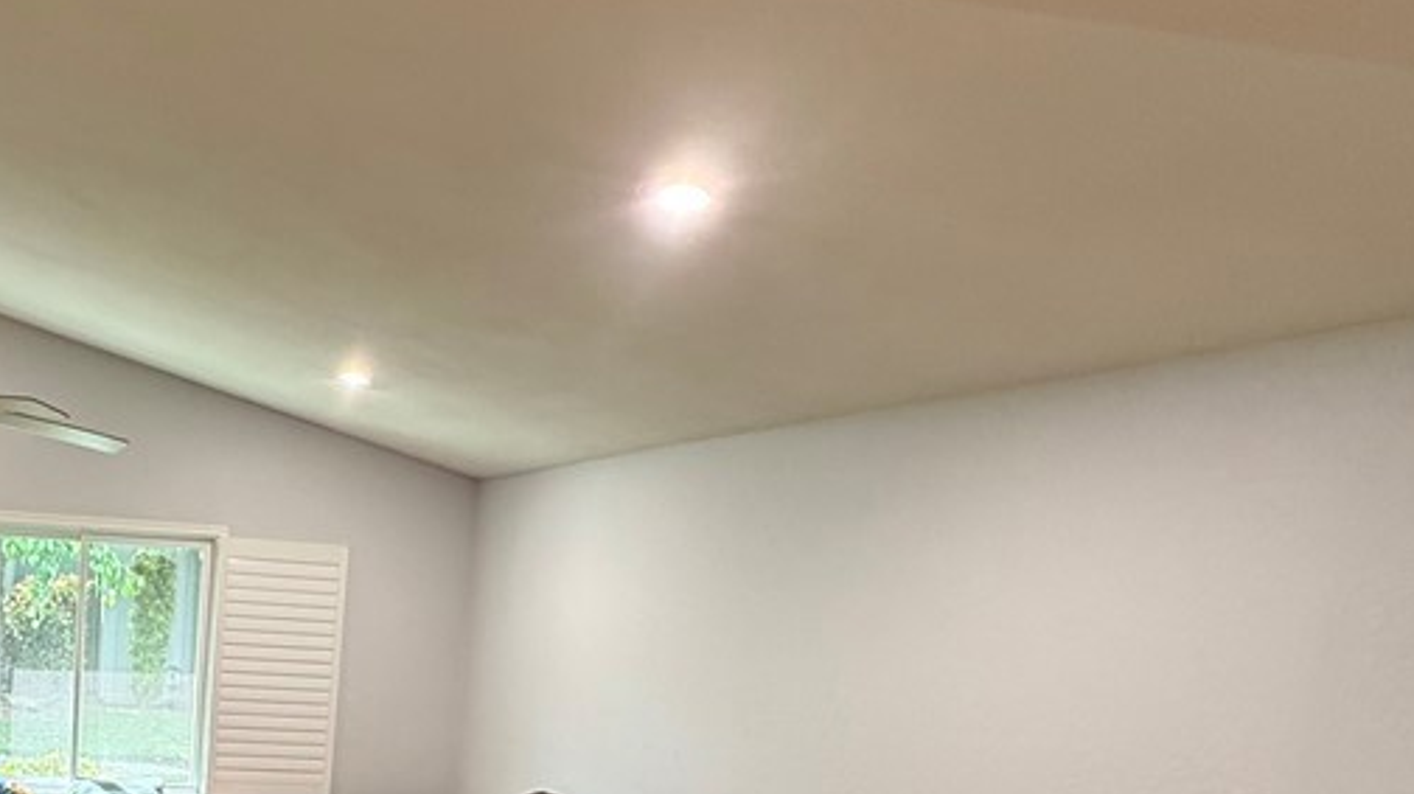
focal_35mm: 31
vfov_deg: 35.6
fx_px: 1162
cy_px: 704
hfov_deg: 55.9
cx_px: 194
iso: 250
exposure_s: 1/60
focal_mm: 2.22
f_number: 2.2
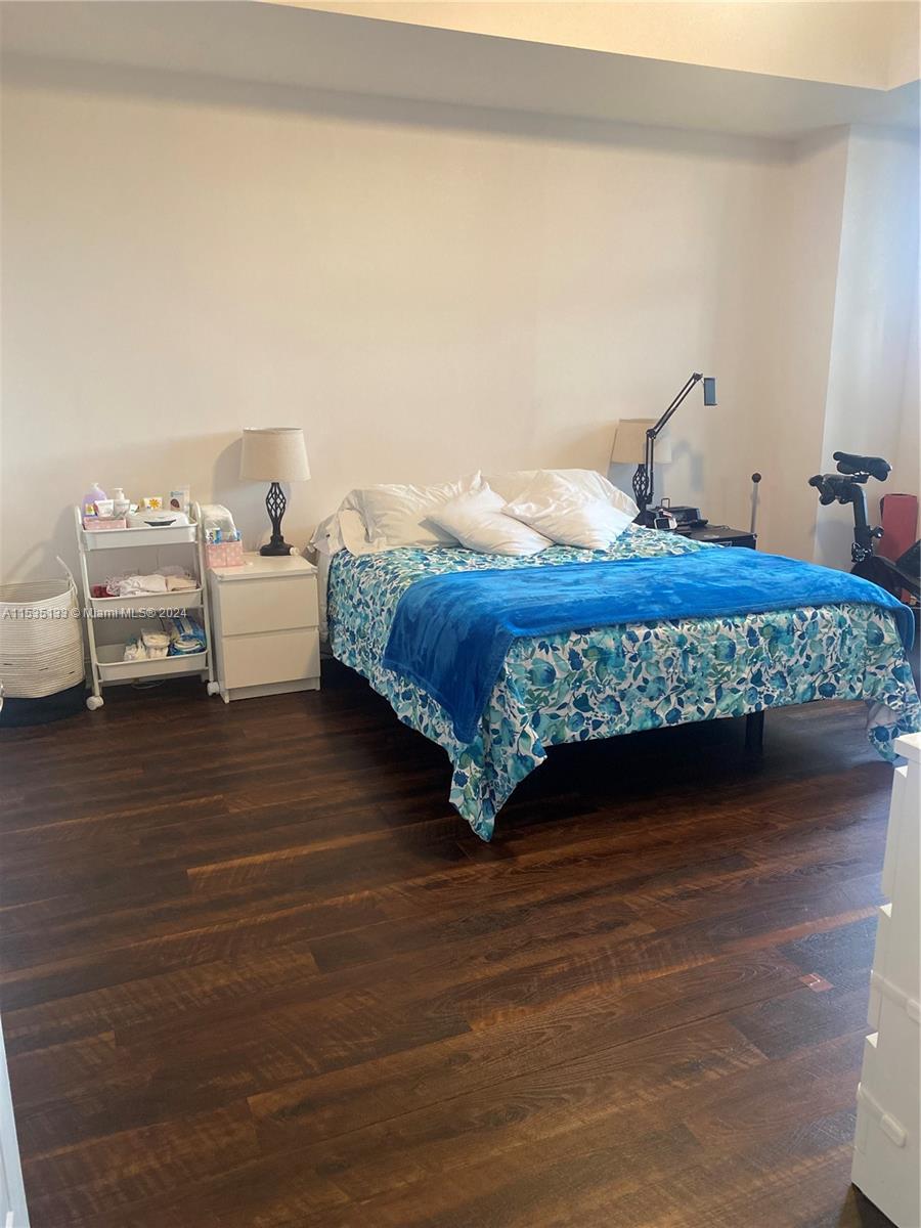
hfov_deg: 53.1
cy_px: 614
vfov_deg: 67.3
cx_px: 460
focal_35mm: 26
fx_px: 922
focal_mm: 4.25
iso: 320
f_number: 1.8
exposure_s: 1/60
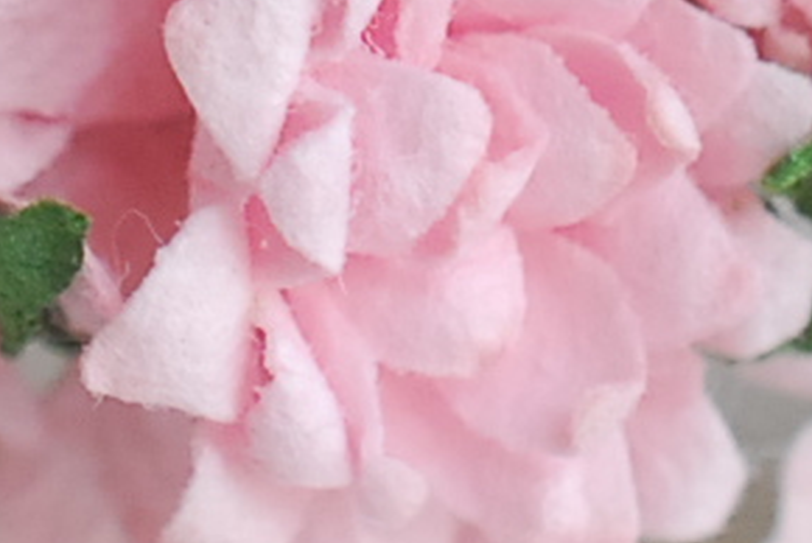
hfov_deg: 5.1
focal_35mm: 400
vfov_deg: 3.4
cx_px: 412
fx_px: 9031
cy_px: -672
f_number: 5.6
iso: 640
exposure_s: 1/80
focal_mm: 40
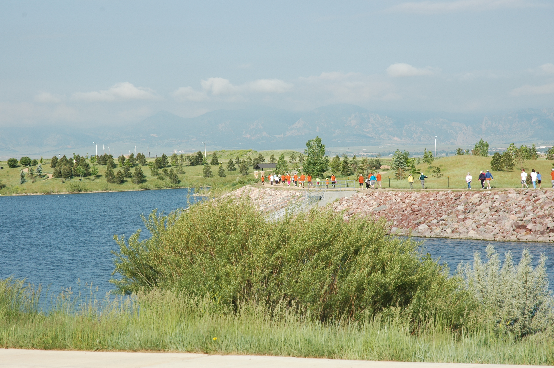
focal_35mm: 105
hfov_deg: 19.5
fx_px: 1614
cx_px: 277
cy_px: 184
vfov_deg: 13.0
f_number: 9
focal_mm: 70
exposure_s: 1/320
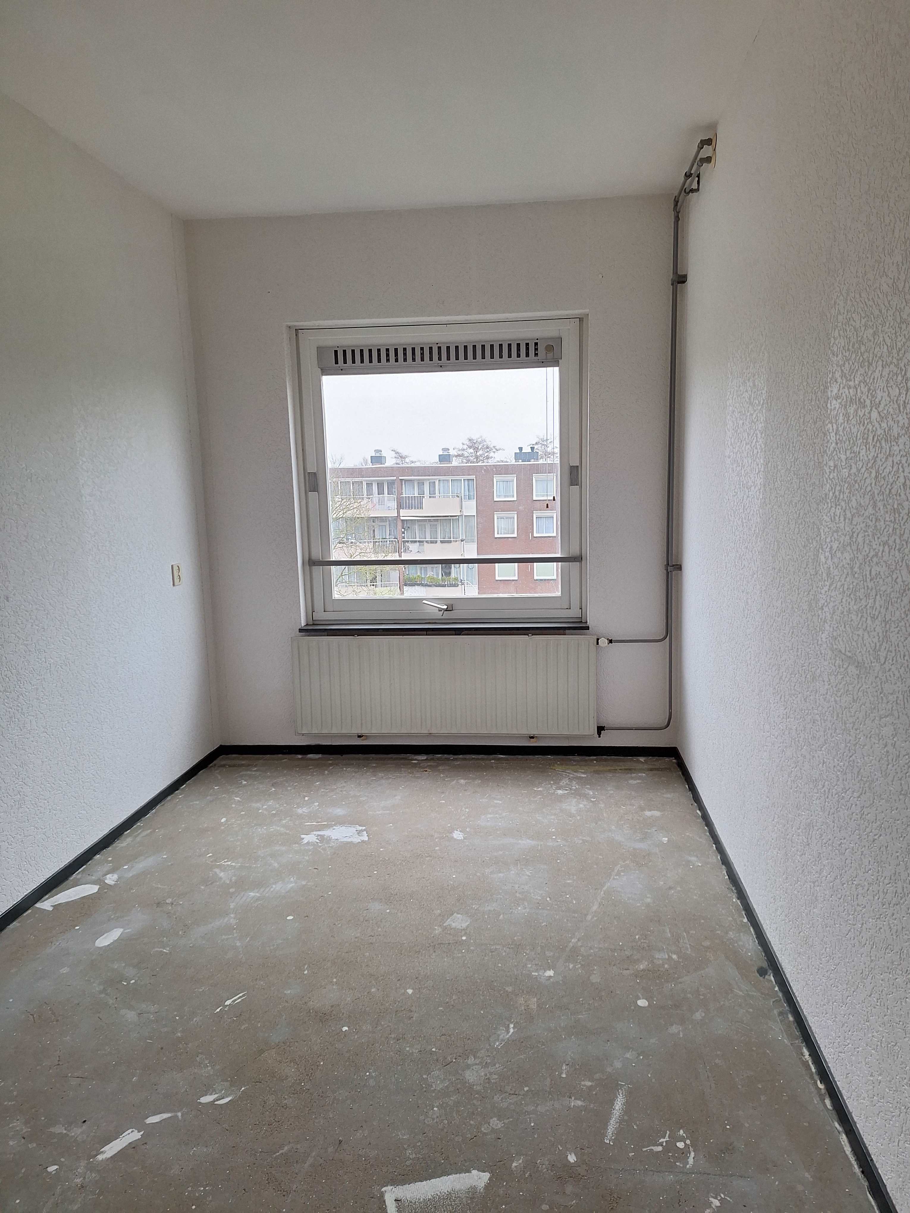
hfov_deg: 58.9
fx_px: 806
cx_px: 455
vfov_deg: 73.9
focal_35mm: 23
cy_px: 606
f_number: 1.8
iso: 80
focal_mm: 5.54
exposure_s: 1/50
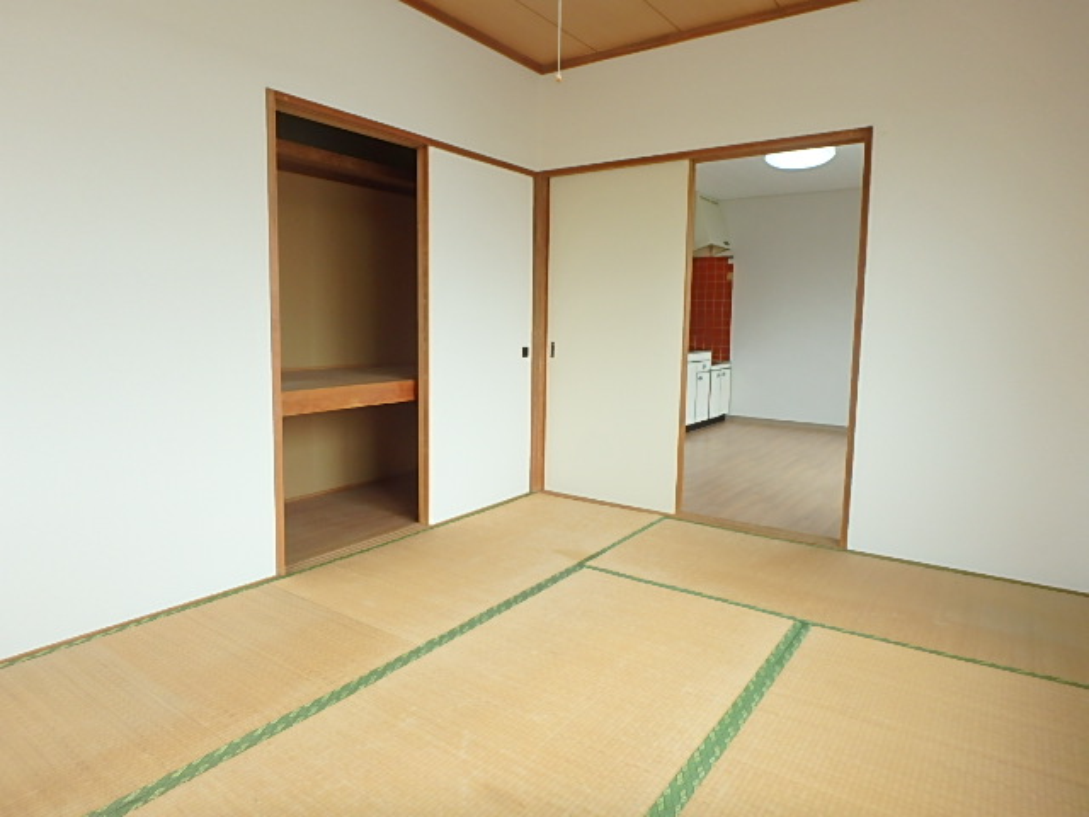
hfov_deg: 79.0
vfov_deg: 63.4
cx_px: 544
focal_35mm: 21
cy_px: 408
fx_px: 661
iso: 125
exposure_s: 1/60
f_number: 3.5
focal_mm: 3.7
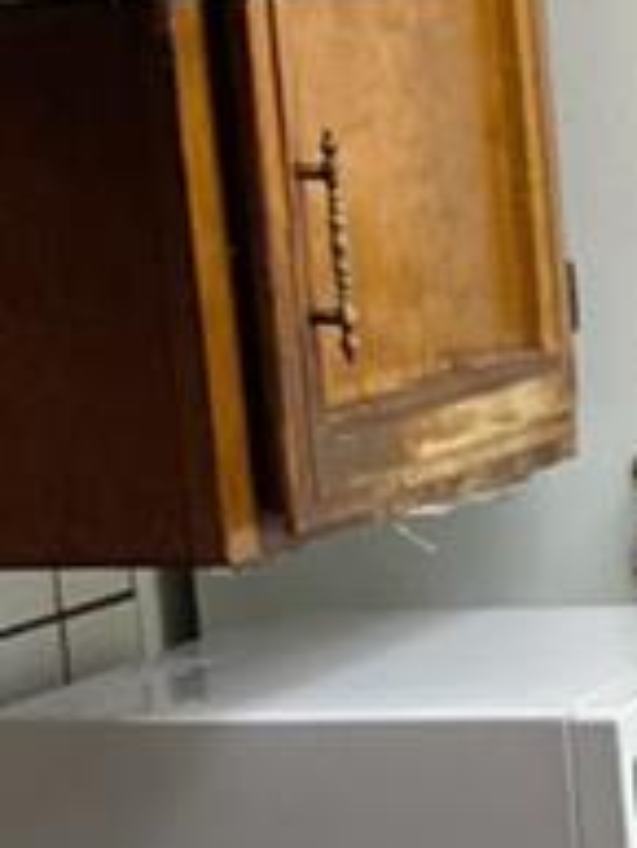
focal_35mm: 202
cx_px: 2014
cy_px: 1098
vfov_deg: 9.6
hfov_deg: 6.6
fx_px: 4951
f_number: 1.5
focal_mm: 5.7
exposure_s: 1/120
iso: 80
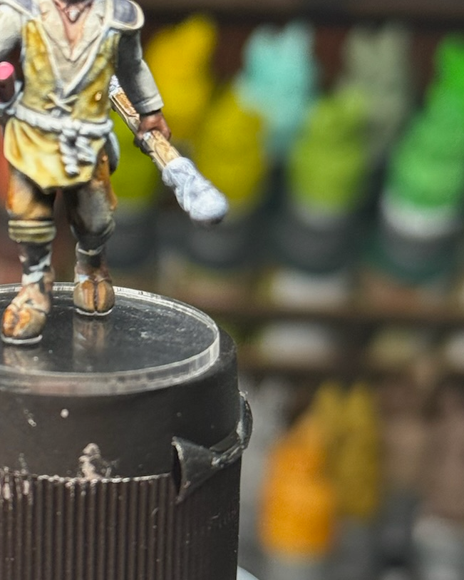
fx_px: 2024
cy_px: 250
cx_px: 29
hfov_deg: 12.9
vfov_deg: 16.3
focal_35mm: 118
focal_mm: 6.76
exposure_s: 1/402
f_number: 1.78
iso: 80
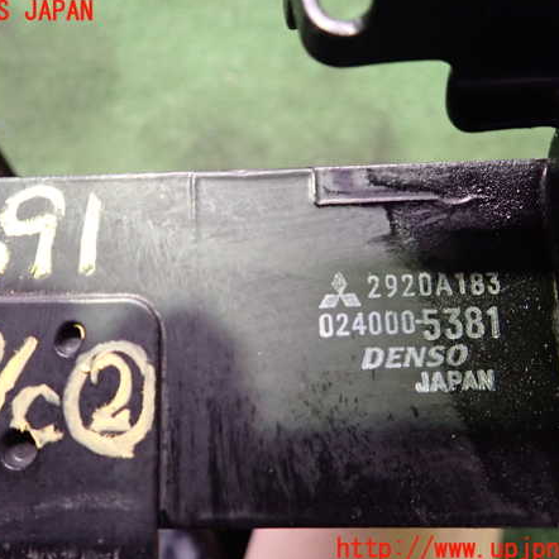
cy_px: 281
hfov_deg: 53.9
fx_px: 548
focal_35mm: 30
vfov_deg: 54.0
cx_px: 243
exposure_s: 1/20
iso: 800
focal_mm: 4.5
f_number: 2
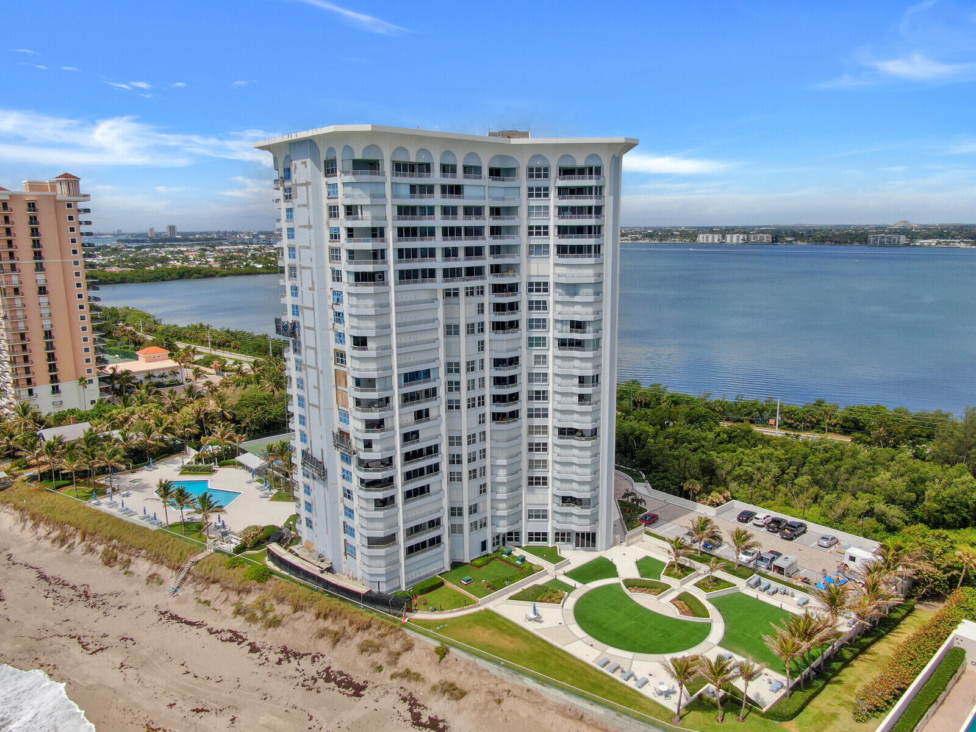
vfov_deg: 56.8
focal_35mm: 24
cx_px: 488
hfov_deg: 71.6
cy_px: 366
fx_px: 677
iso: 100
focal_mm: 4.39
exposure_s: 1/2500
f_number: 2.8
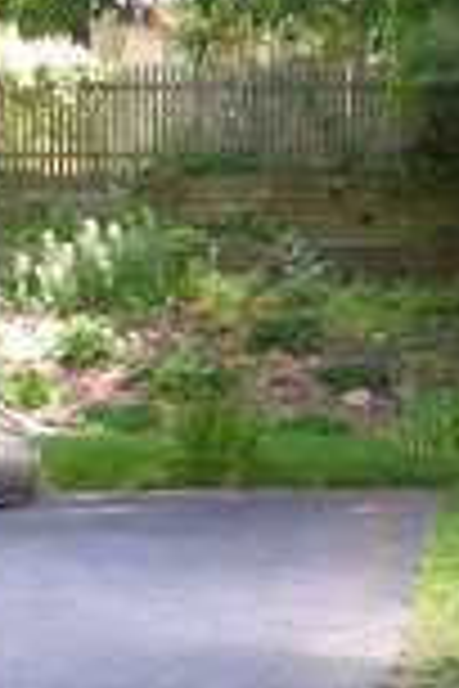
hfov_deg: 9.6
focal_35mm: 141
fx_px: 2696
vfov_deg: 13.2
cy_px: 1201
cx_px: 574
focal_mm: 5.8
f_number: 2.8
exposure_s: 1/39.6
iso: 50
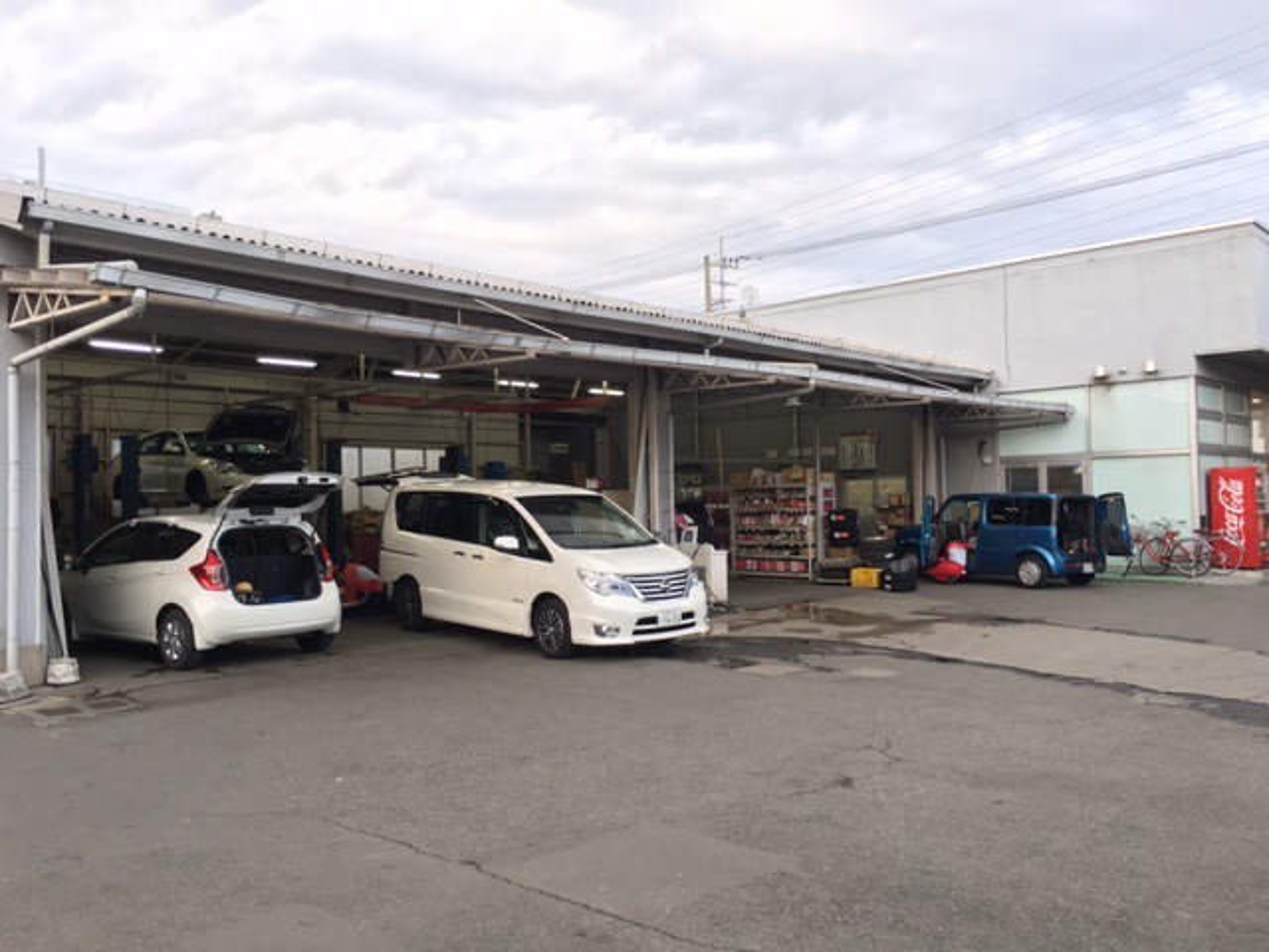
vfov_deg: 48.2
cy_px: 476
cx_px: 634
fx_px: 1063
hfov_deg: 61.7
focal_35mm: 29
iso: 40
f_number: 2.2
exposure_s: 1/120
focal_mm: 4.15
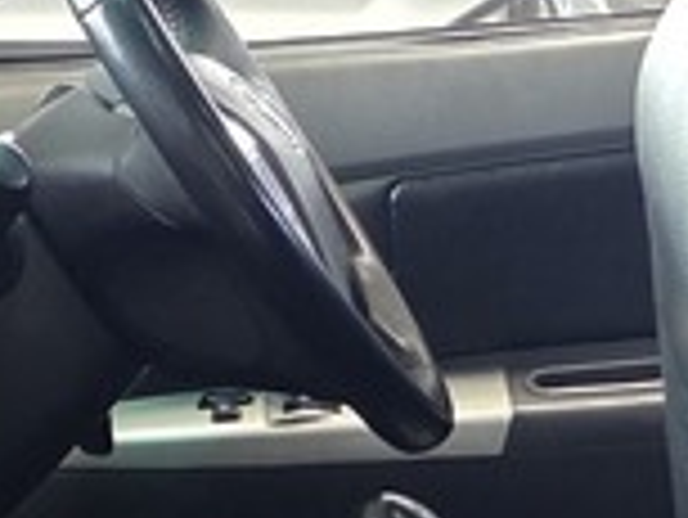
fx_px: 3063
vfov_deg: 9.4
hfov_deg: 12.0
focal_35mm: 154
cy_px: 734
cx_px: 1138
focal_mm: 6.25
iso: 1600
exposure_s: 1/100
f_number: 1.7
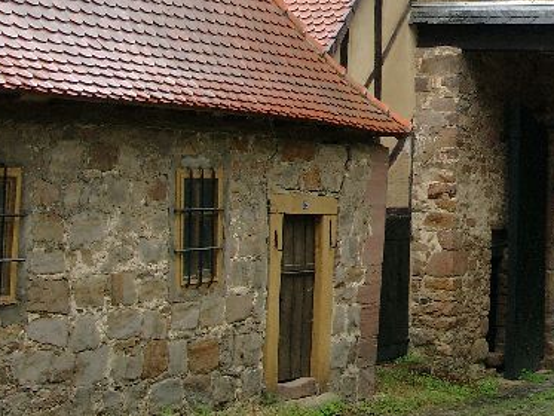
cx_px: 575
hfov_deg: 20.9
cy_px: 6
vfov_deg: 16.1
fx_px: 1441
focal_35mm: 90
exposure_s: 1/172
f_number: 4
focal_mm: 8.82
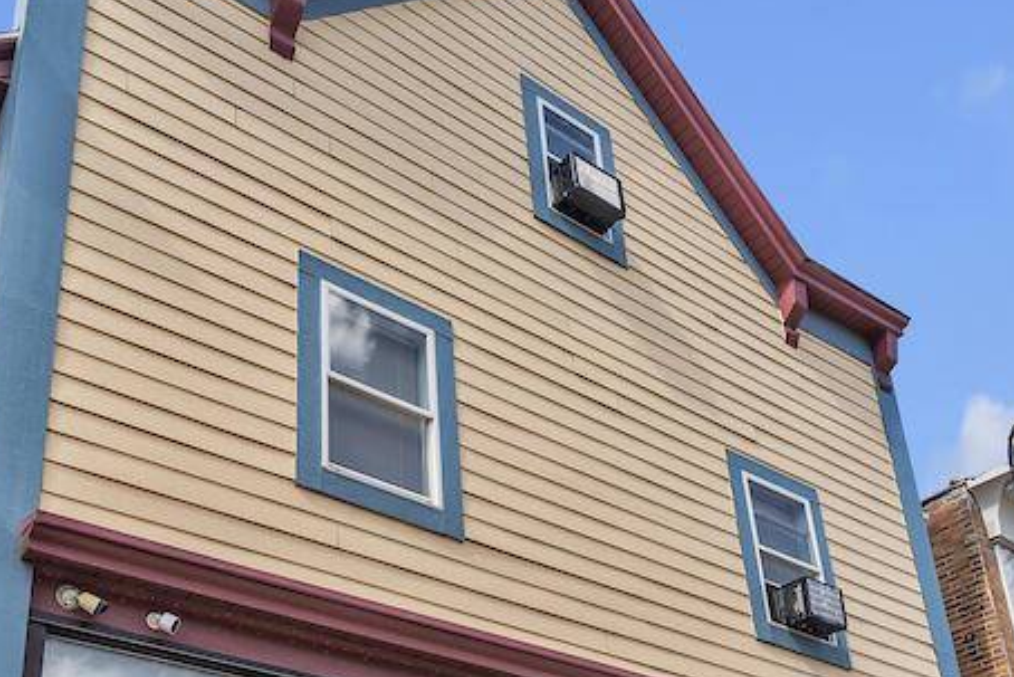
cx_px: 382
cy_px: 722
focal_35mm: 37
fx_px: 1042
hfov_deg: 51.4
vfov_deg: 32.2
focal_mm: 14
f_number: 9
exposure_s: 1/80
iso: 100
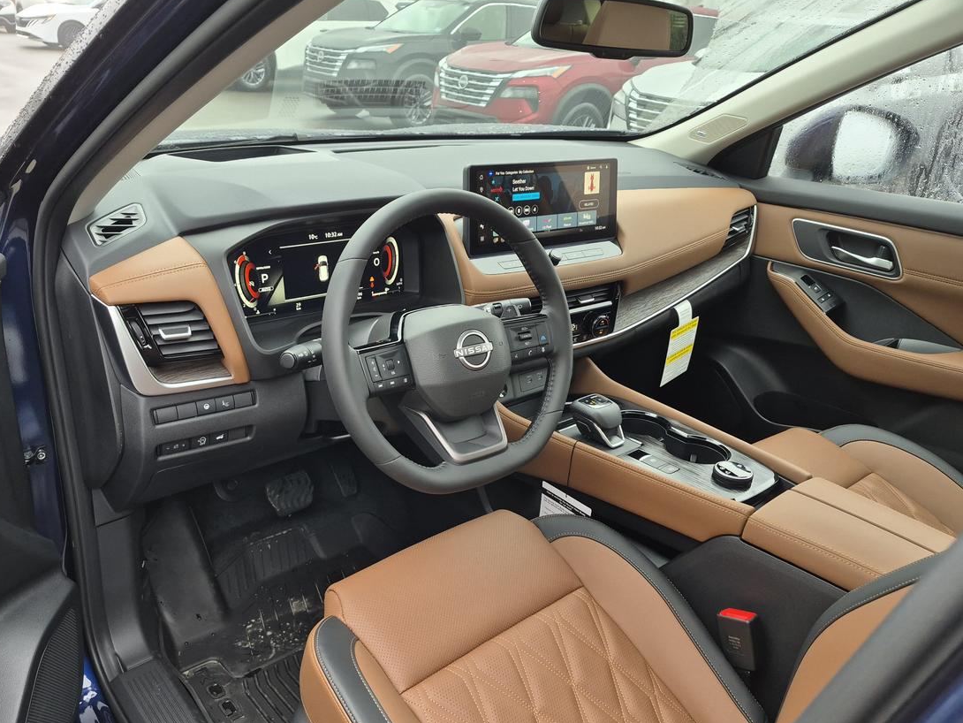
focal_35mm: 27
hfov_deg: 65.2
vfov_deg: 51.3
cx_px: 440
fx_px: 751
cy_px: 402
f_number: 1.8
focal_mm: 5.4
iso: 160
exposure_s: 1/180
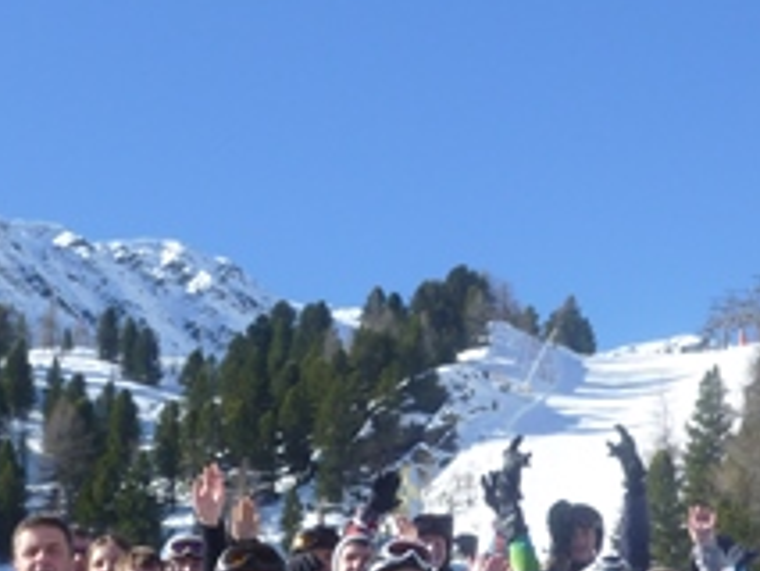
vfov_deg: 13.7
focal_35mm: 105
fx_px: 2307
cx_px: 496
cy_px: 671
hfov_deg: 18.7
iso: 80
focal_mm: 6.3
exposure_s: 1/400
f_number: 3.8
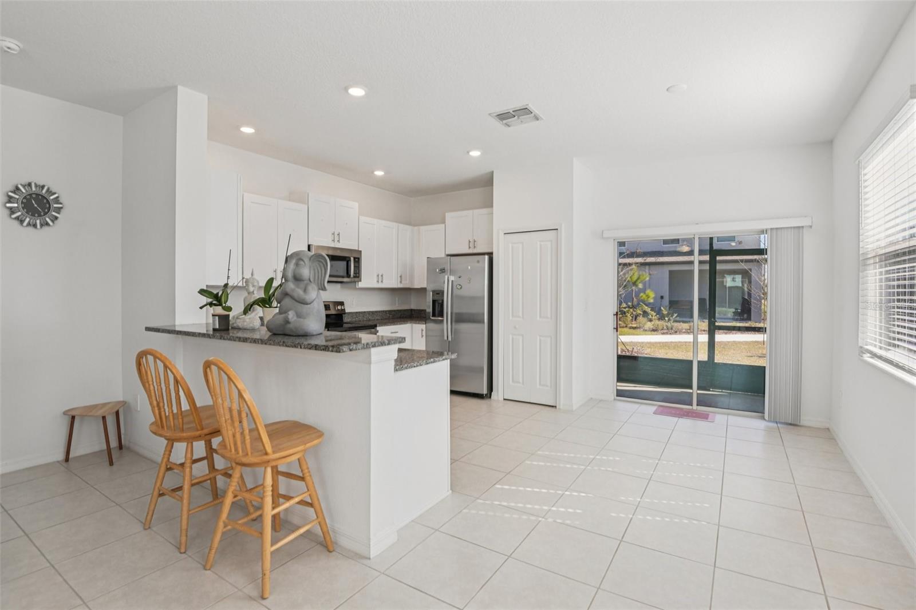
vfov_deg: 73.7
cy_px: 305
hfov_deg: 96.7
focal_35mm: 16
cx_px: 458
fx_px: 407
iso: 400
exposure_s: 1/100
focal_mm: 16
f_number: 8
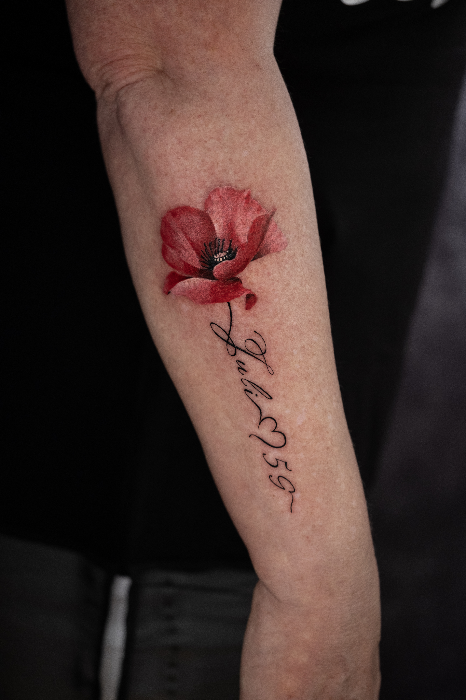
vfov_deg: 17.1
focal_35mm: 120
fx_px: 2330
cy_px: 350
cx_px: 233
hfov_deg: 11.4
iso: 1000
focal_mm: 80
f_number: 3.2
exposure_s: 1/125
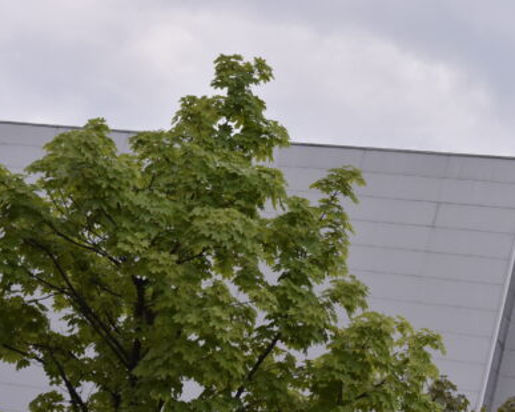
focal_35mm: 91
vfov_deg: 16.9
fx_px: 1386
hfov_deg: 20.6
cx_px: 467
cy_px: 224
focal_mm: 50
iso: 1250
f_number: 8
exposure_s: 1/60
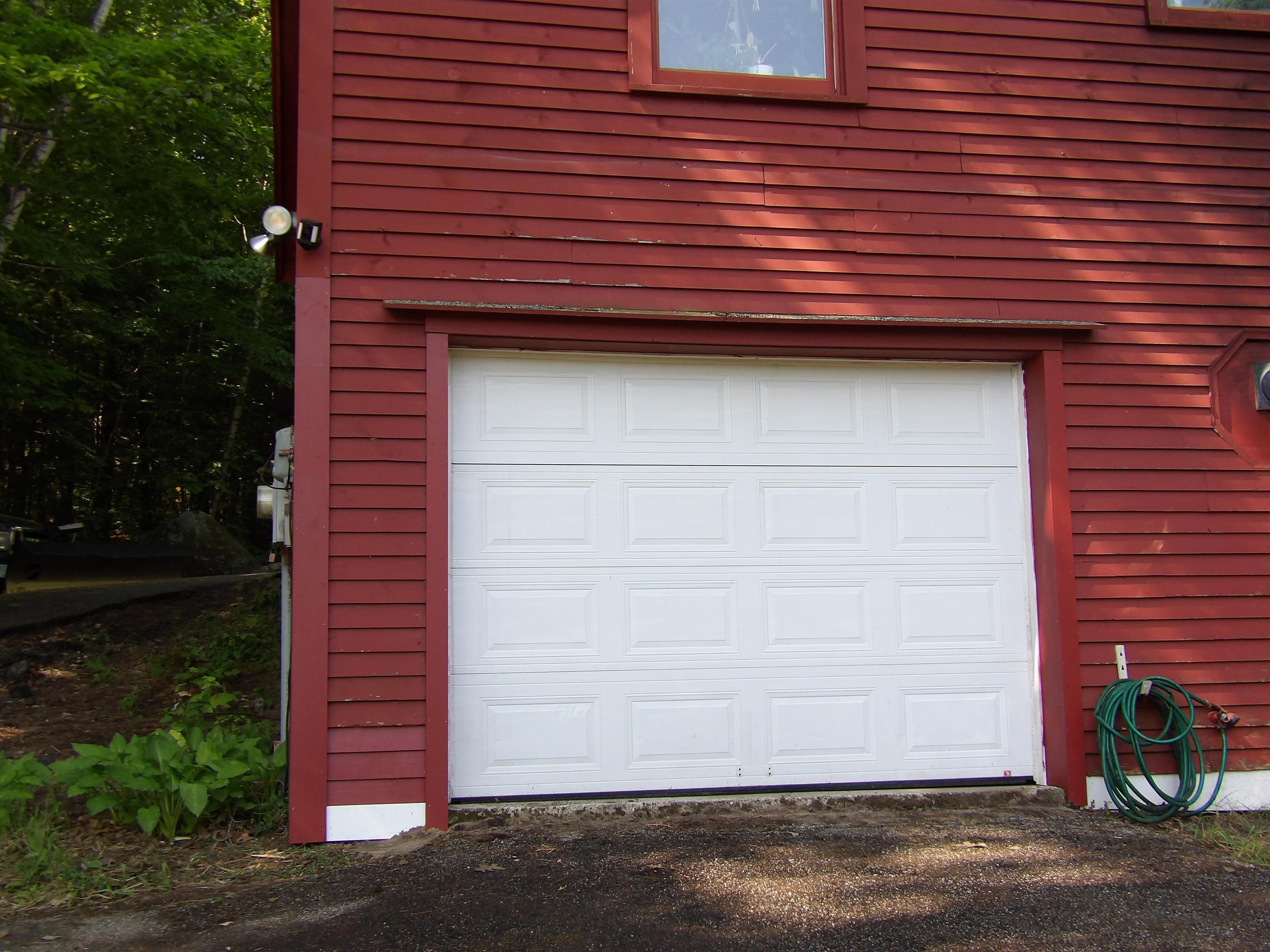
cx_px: 635
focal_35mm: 39
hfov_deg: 47.9
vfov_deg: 36.8
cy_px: 476
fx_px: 1431
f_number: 3.7
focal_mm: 7
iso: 100
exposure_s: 1/141
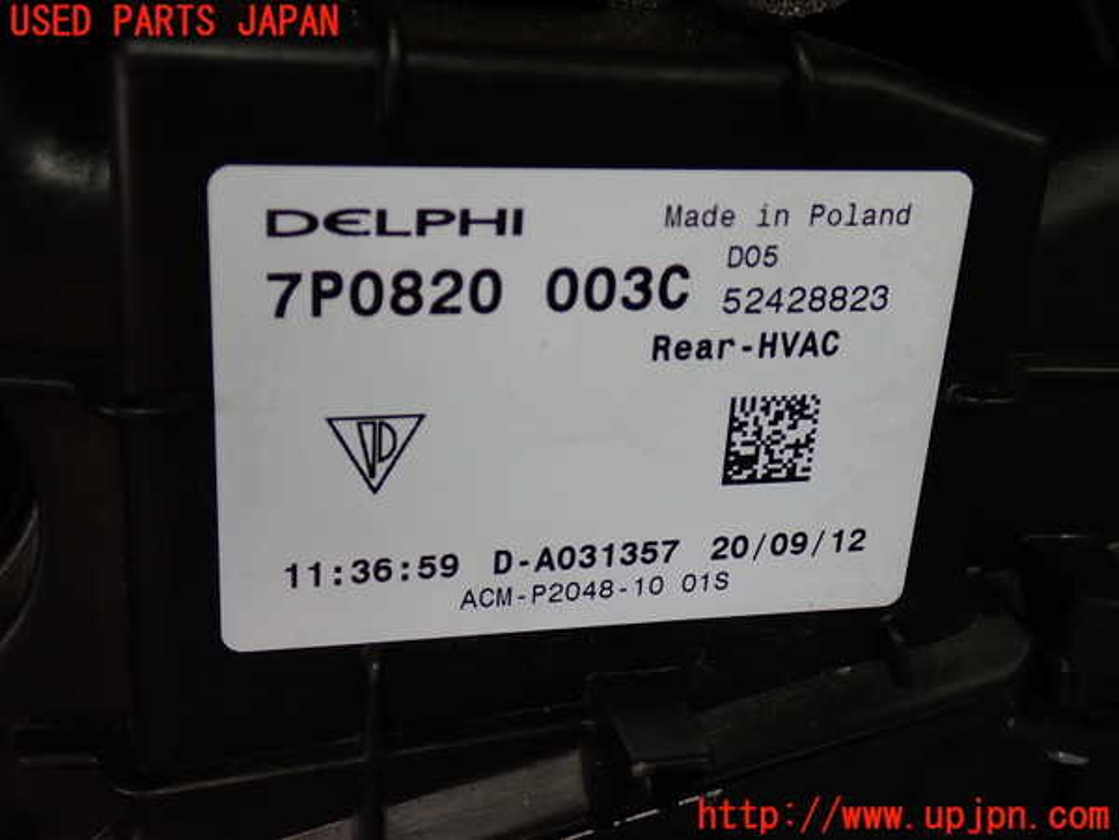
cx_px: 560
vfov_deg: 32.9
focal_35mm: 44
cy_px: 420
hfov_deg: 42.9
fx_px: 1422
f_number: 2.9
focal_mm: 7.84
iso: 160
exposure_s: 1/80
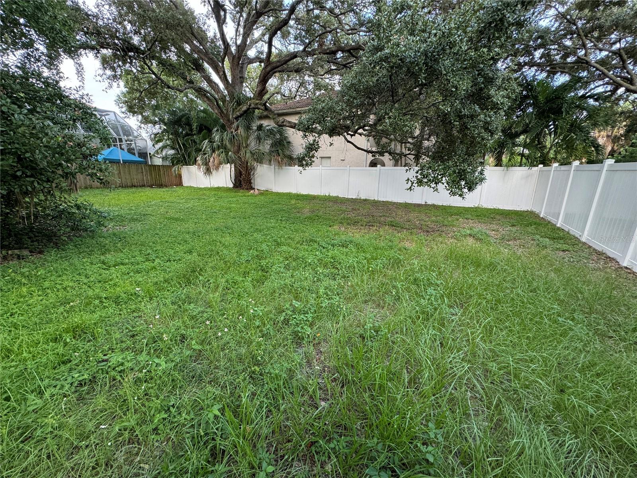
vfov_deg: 85.7
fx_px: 258
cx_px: 318
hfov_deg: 102.1
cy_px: 239
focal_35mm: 14
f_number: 2.2
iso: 160
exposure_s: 1/99
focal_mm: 2.22
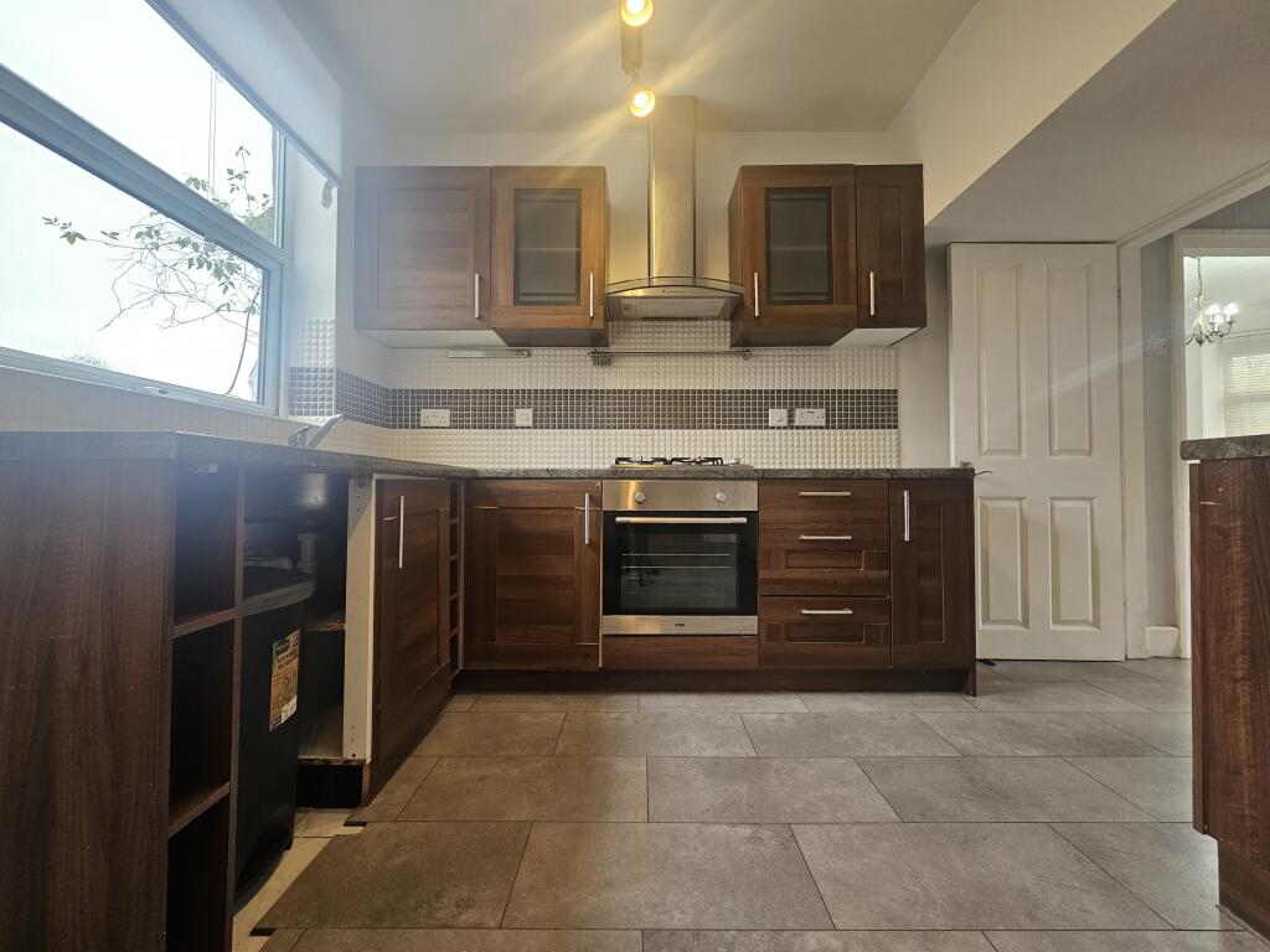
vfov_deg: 89.9
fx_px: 477
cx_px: 635
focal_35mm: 13
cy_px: 476
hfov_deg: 106.2
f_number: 2.2
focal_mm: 2.2
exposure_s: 1/50.3
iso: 100
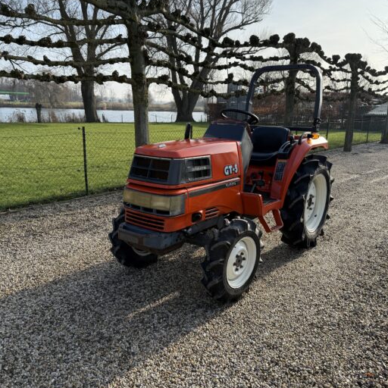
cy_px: 194
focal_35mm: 29
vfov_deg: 55.6
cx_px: 204
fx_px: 368
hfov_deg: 55.6
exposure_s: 1/2703
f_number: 1.78
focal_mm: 6.76
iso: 100
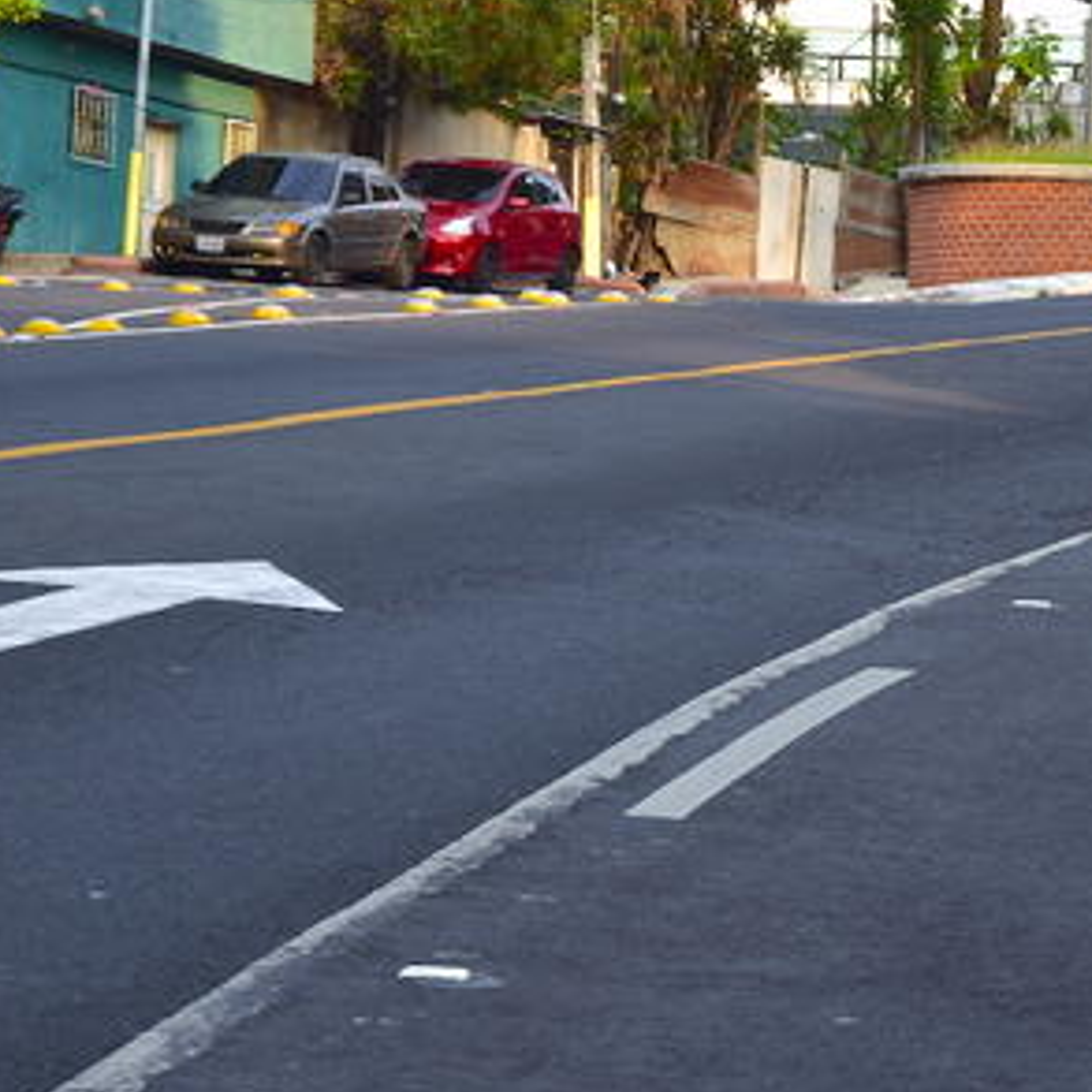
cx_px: 1170
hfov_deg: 9.2
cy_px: 188
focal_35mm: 188
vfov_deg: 9.3
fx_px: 6710
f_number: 4.5
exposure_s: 1/160
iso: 100
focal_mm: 46
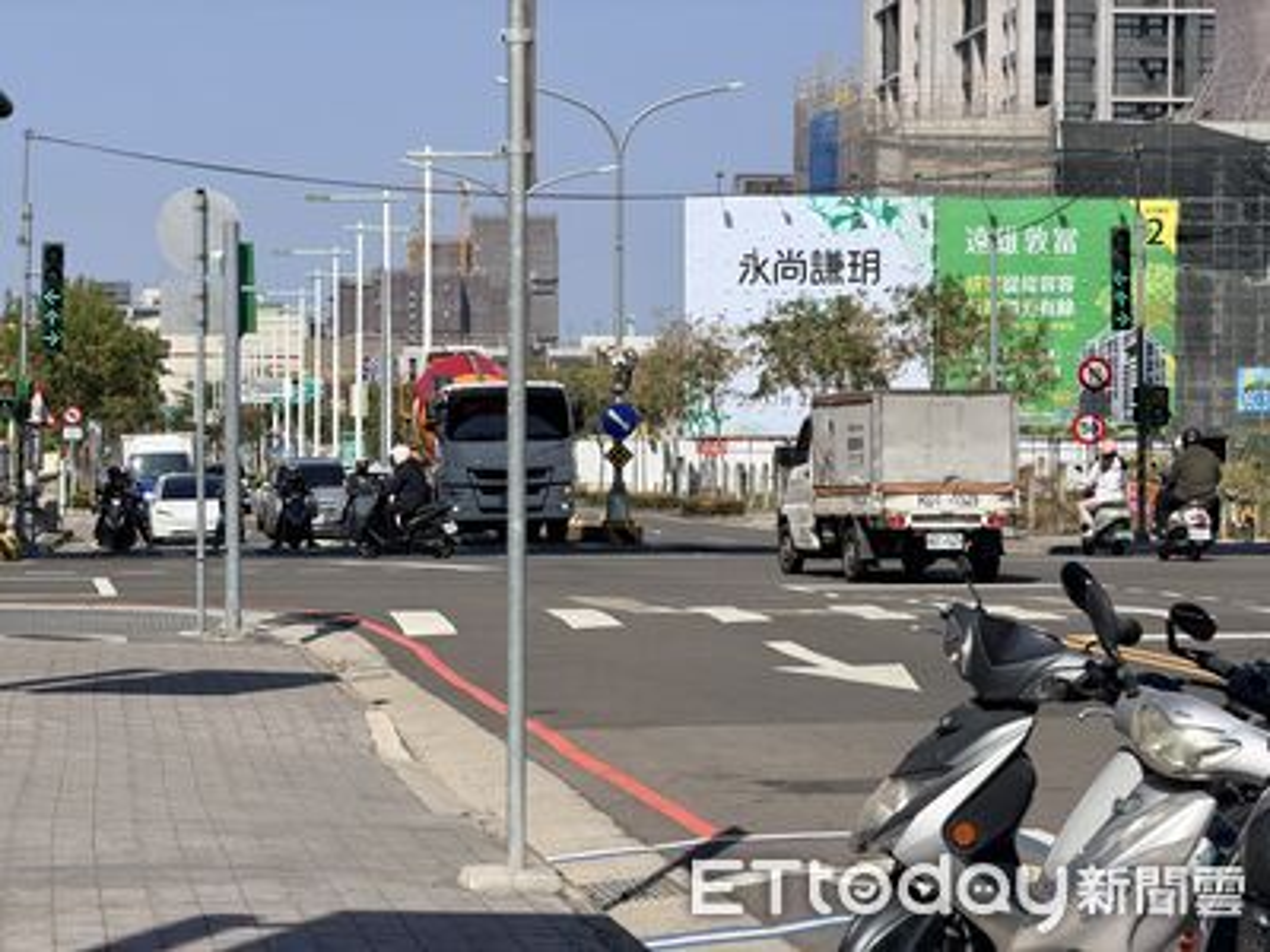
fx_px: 3669
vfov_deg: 14.8
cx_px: 635
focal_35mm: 100
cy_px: 476
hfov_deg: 19.6
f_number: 2.8
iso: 20
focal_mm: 16.89
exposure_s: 1/864
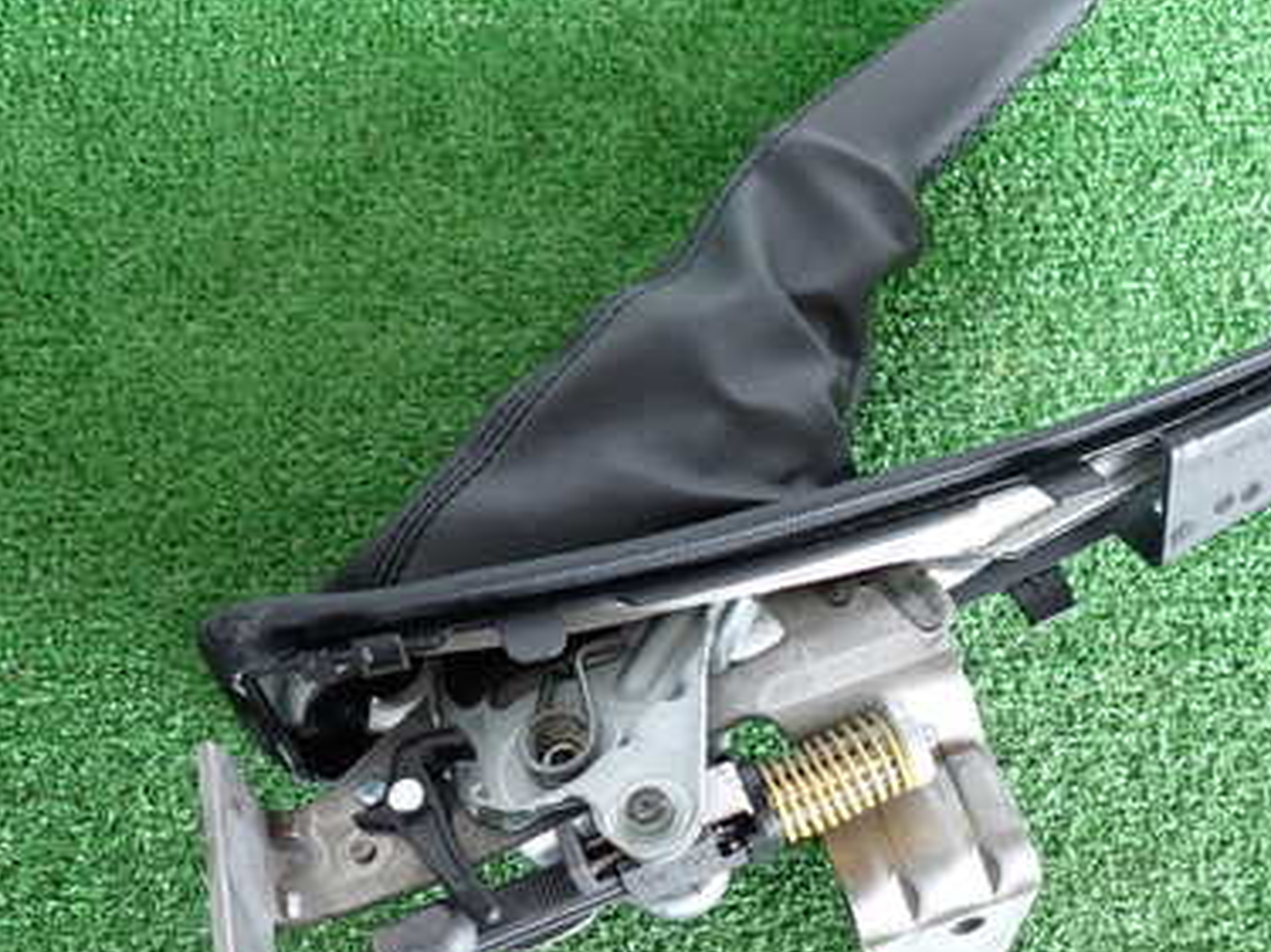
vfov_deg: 35.7
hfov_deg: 46.8
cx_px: 658
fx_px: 1468
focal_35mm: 40
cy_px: 596
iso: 200
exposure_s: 1/60
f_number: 2
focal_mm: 4.5
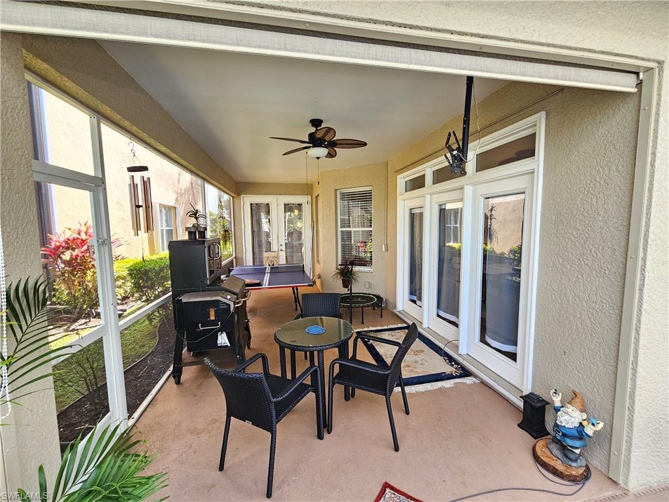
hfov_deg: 106.2
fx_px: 251
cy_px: 251
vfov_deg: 89.9
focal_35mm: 13
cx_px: 334
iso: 80
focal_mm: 2.2
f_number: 2.2
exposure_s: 1/70.8
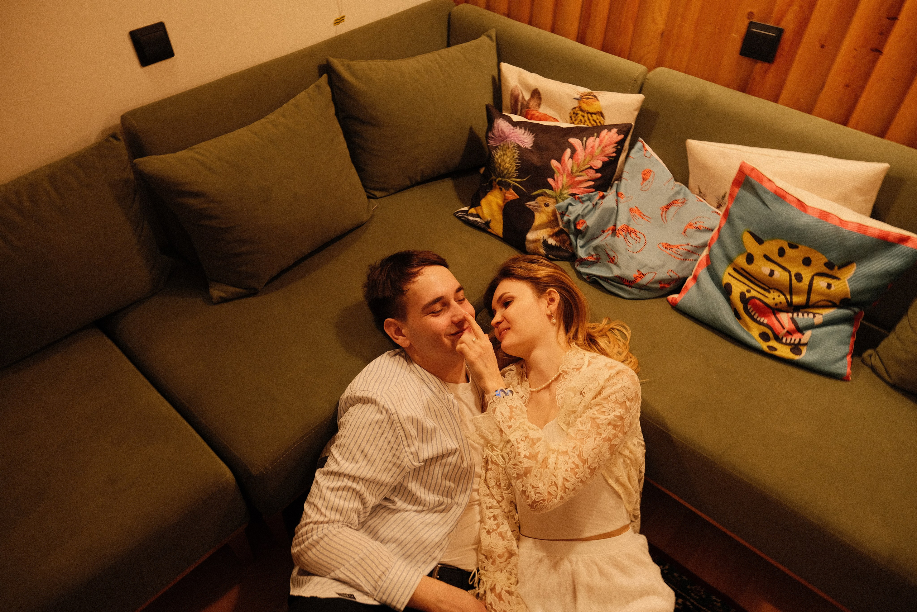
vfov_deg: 53.1
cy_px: 306
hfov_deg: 73.7
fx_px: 611
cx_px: 458
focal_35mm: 24
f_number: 2.8
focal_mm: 16
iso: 800
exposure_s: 1/25
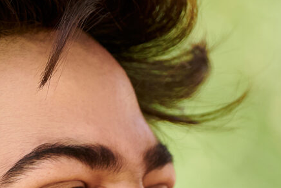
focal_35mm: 794
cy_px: 395
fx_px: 6197
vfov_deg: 1.7
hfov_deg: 2.6
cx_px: 98
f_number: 3.2
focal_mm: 135
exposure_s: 1/250
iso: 400
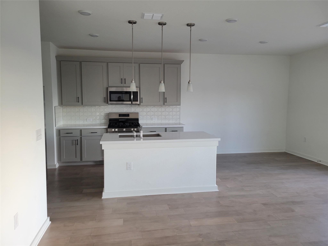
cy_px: 123
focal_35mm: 26
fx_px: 246
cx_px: 164
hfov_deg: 67.3
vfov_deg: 53.1
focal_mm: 5.4
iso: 200
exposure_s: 1/40
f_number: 1.8
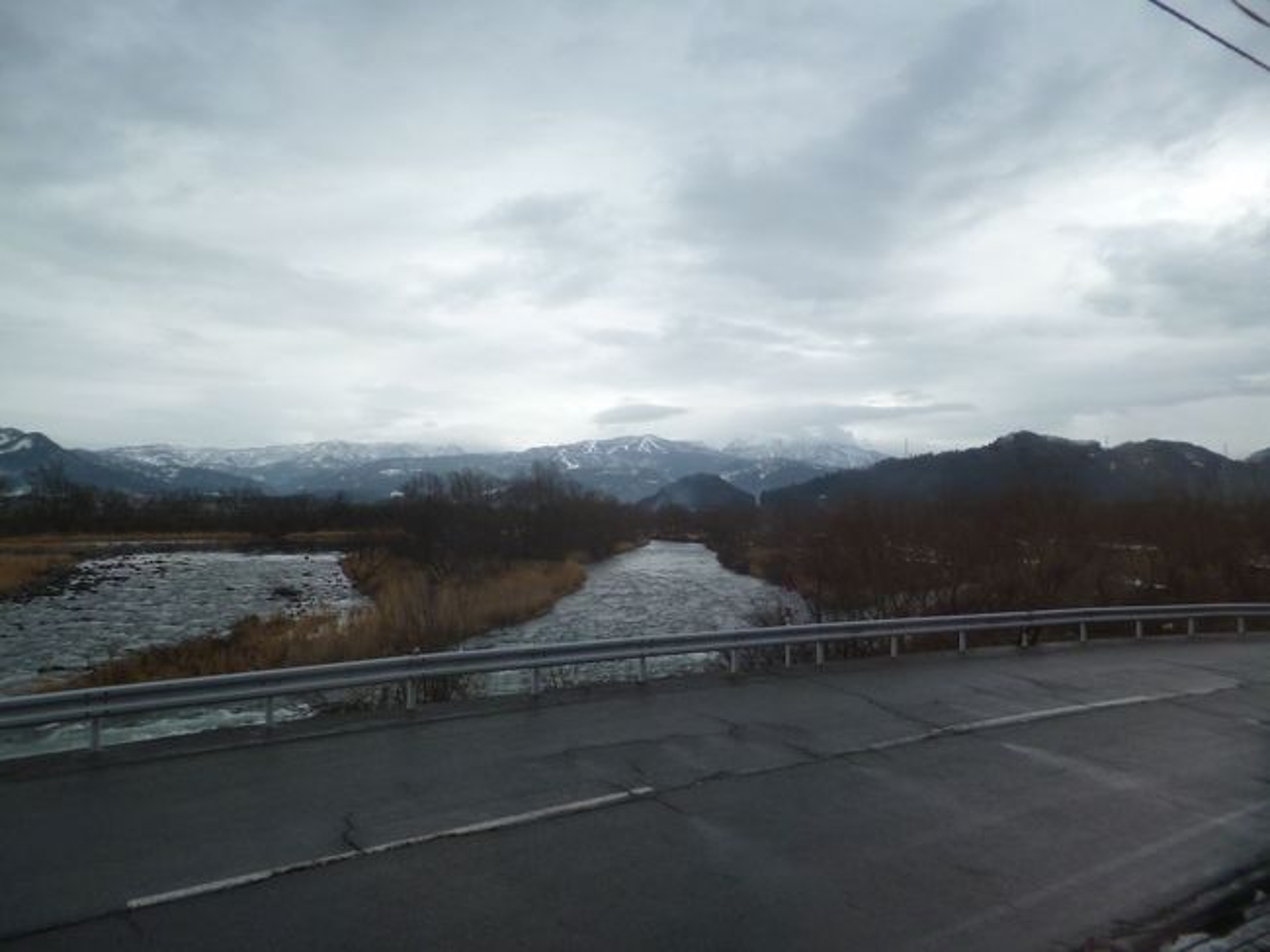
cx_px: 635
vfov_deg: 56.8
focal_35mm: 24
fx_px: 880
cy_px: 476
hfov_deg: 71.6
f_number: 2.5
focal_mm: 4.3
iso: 100
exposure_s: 1/1300
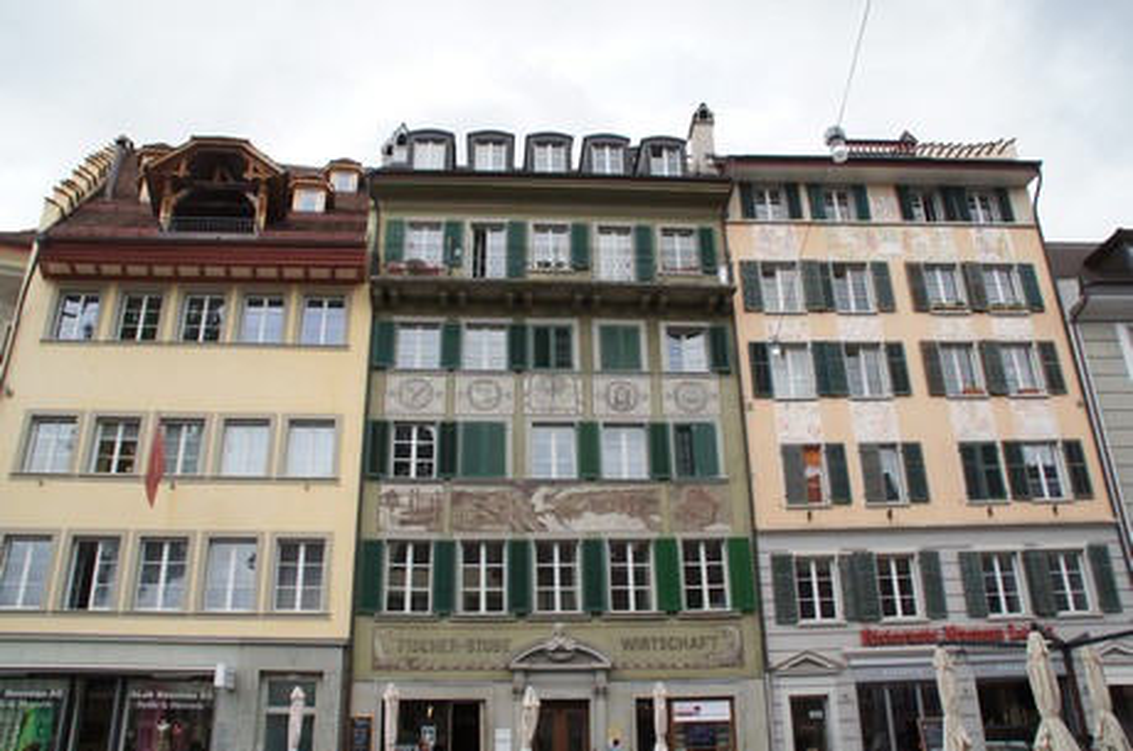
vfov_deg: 47.8
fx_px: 848
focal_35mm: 27
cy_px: 376
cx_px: 566
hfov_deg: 67.5
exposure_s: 1/125
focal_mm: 18
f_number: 6.3
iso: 100
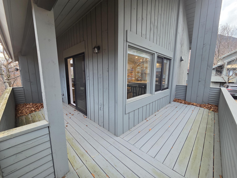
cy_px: 89
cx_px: 118
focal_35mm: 13
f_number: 2.2
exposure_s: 1/120
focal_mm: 2.2
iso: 125
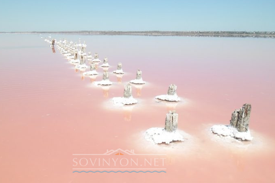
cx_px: 120
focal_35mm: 32
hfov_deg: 58.5
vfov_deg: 41.1
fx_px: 244
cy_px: 88
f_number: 3.5
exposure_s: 1/824
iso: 80
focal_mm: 4.9
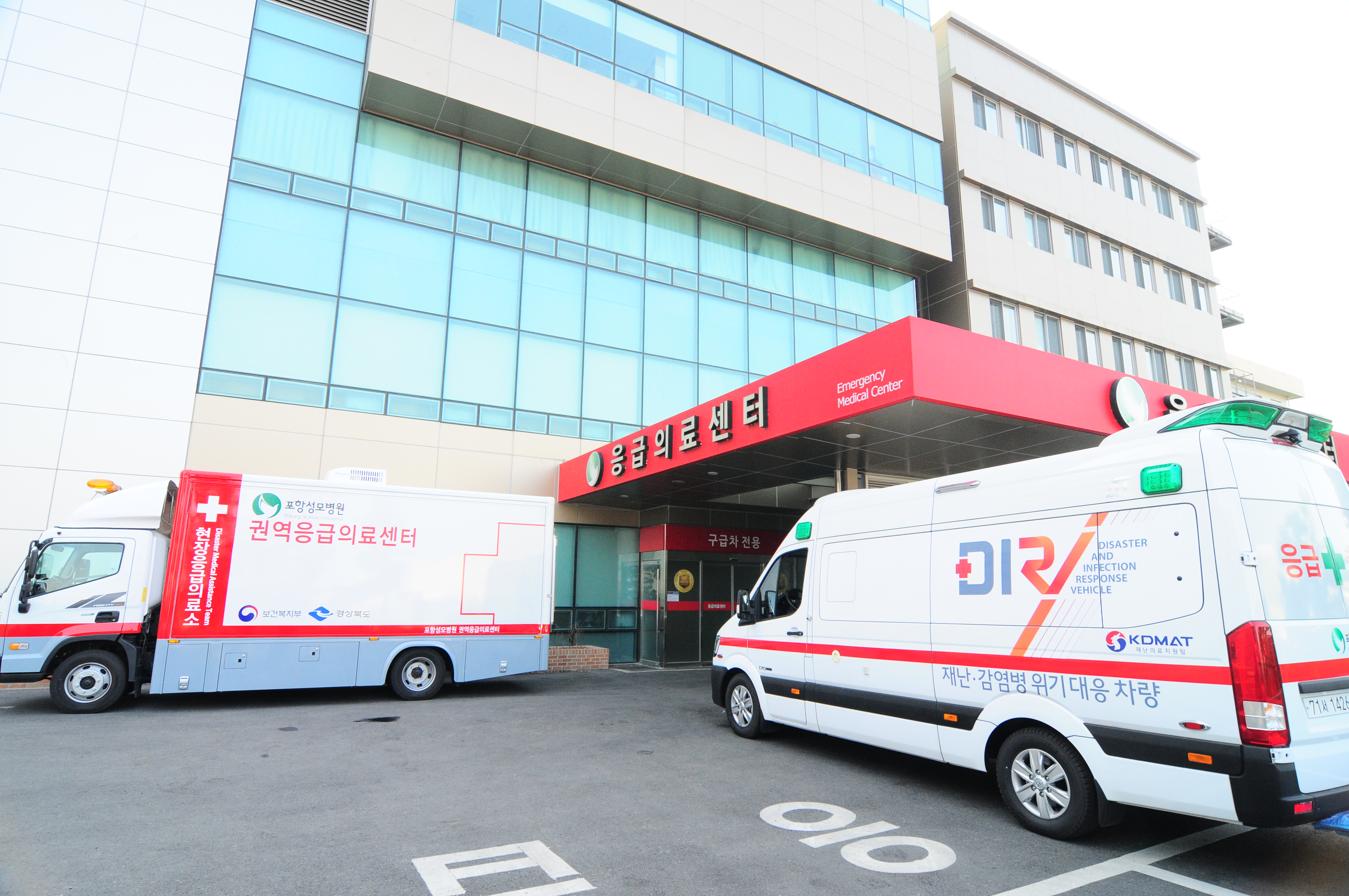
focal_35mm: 18
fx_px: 674
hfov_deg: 90.1
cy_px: 448
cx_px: 674
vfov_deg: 67.2
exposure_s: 1/160
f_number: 7.1
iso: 640
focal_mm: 12
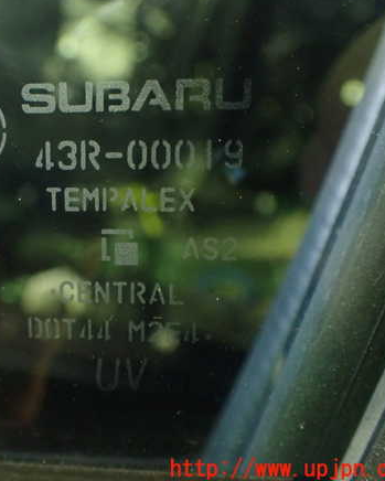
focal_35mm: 43
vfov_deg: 42.9
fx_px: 612
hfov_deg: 34.1
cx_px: 88
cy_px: 235
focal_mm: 5.79
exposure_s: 1/13
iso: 800
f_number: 2.4
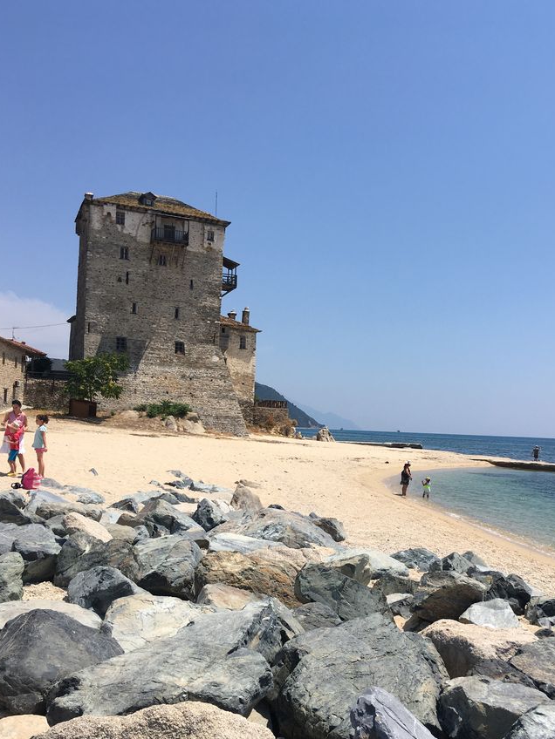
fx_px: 748
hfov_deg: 40.6
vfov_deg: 52.5
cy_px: 418
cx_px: 315
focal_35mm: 35
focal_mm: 4.15
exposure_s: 1/2849
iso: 25
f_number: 2.2
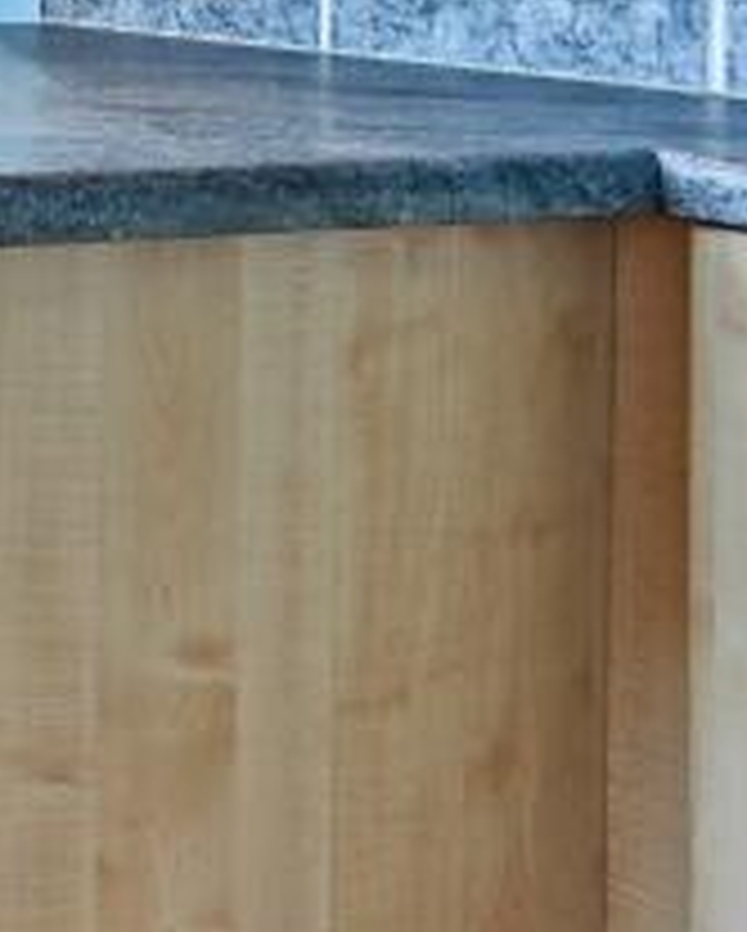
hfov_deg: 11.6
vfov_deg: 26.3
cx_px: -1480
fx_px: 1794
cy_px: -149
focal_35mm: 65
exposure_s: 1/8
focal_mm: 14
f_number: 8
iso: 400
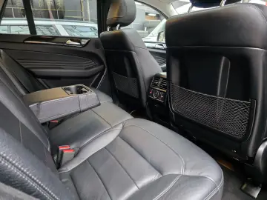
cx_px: 134
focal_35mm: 23
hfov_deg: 73.9
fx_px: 177
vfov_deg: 58.9
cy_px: 100
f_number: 1.7
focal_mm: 6.3
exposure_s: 1/100
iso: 1250
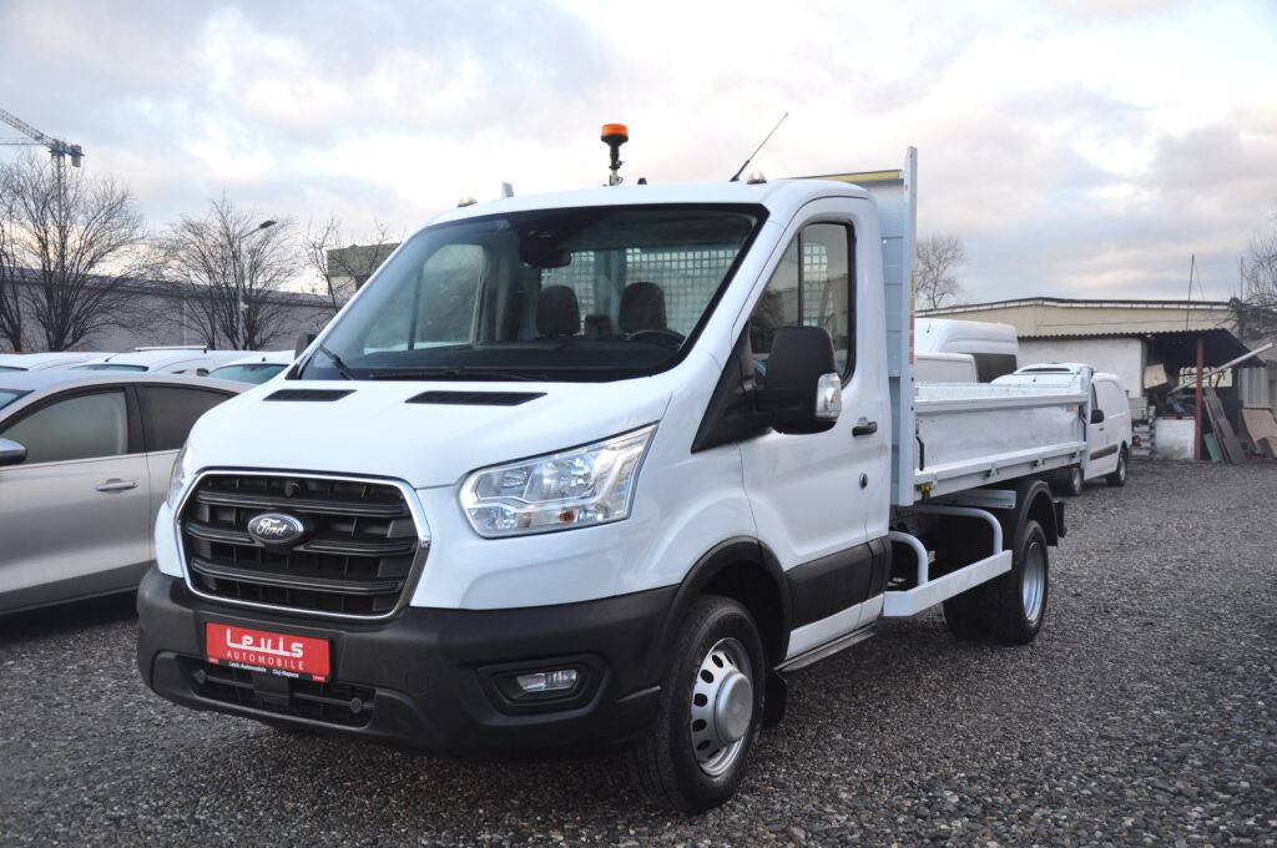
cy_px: 424
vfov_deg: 35.4
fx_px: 1329
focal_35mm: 38
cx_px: 638
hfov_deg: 51.3
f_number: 5.6
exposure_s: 1/125
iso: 500
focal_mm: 25
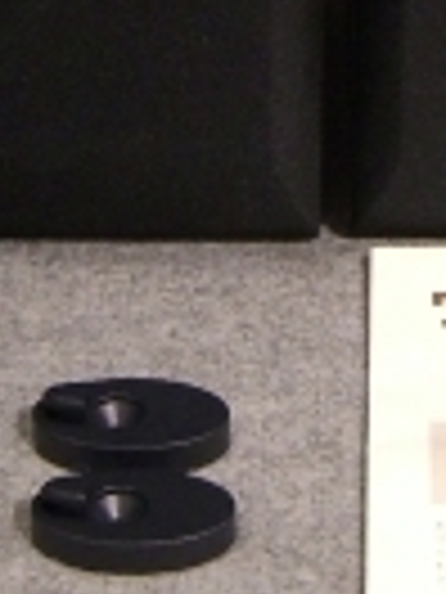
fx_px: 3161
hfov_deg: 8.1
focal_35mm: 184
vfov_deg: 10.7
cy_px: 94
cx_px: 311
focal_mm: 7.9
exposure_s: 1/50
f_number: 2.8
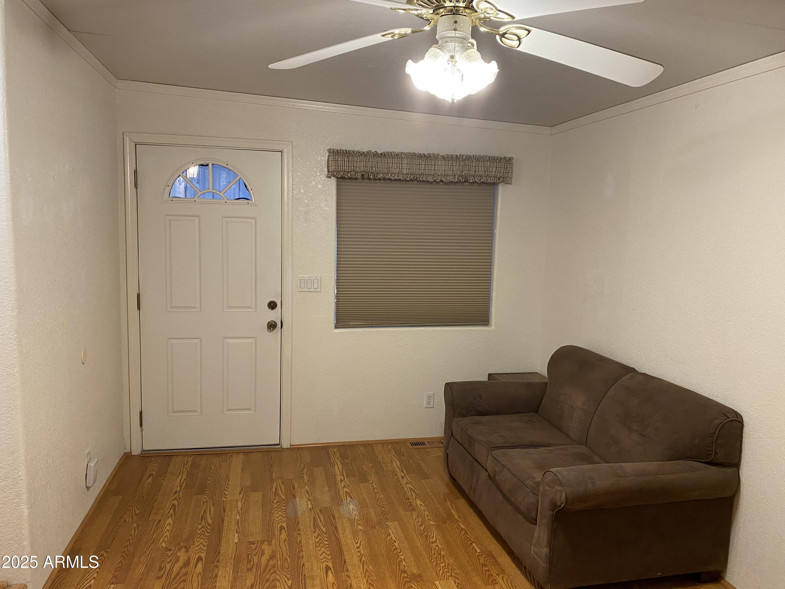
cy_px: 294
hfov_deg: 67.3
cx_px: 392
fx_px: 590
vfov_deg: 53.1
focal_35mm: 26
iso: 160
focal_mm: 4.25
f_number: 1.8
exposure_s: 1/60
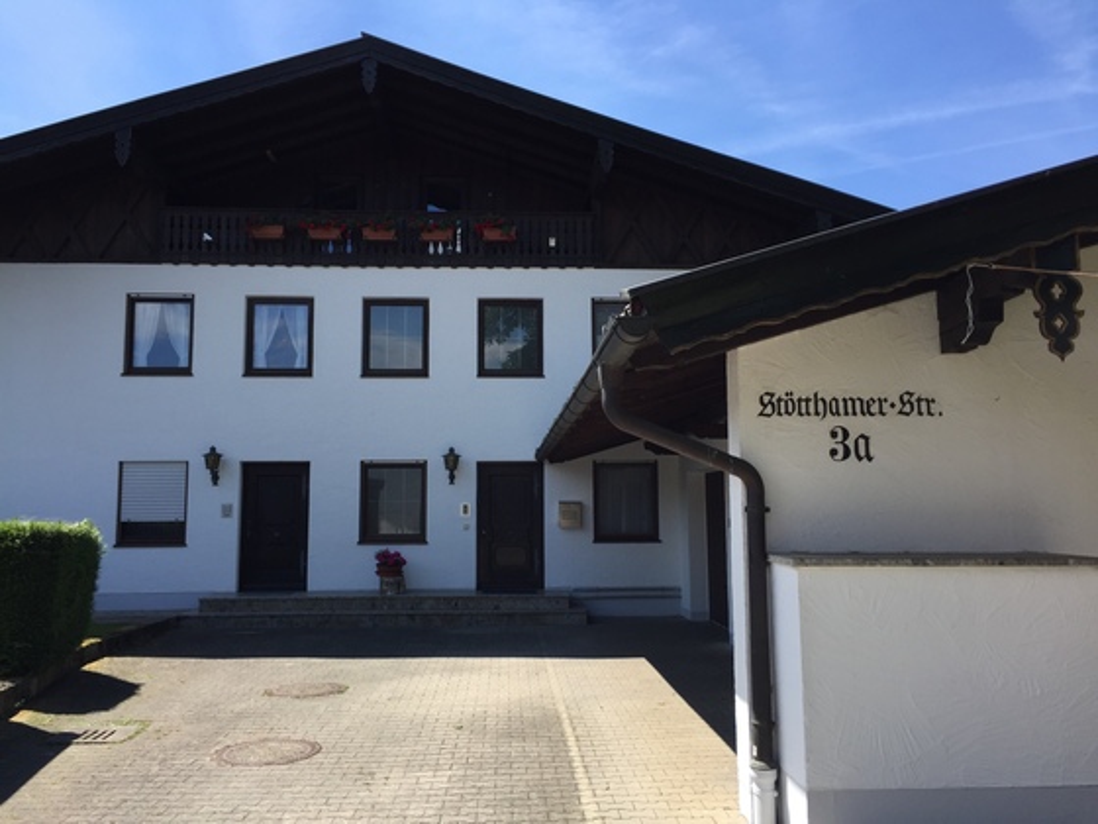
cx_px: 549
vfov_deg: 48.2
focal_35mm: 29
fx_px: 920
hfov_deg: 61.7
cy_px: 412
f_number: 2.2
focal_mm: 4.15
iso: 32
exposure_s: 1/1068
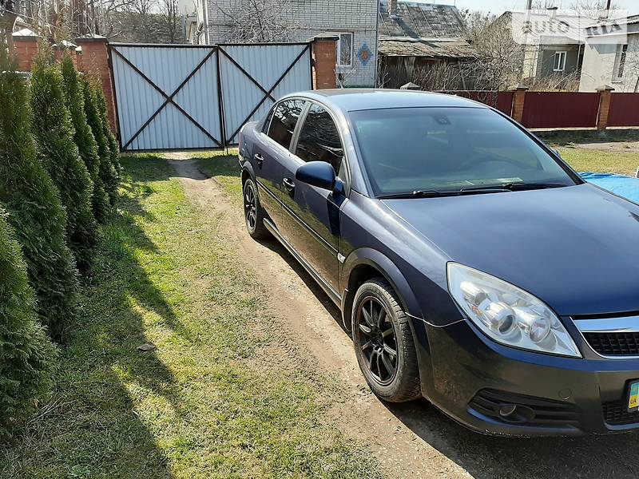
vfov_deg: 53.1
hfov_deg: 67.3
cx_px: 320
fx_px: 480
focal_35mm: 26
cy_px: 240
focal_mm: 3.9
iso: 40
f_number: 1.7
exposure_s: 1/922
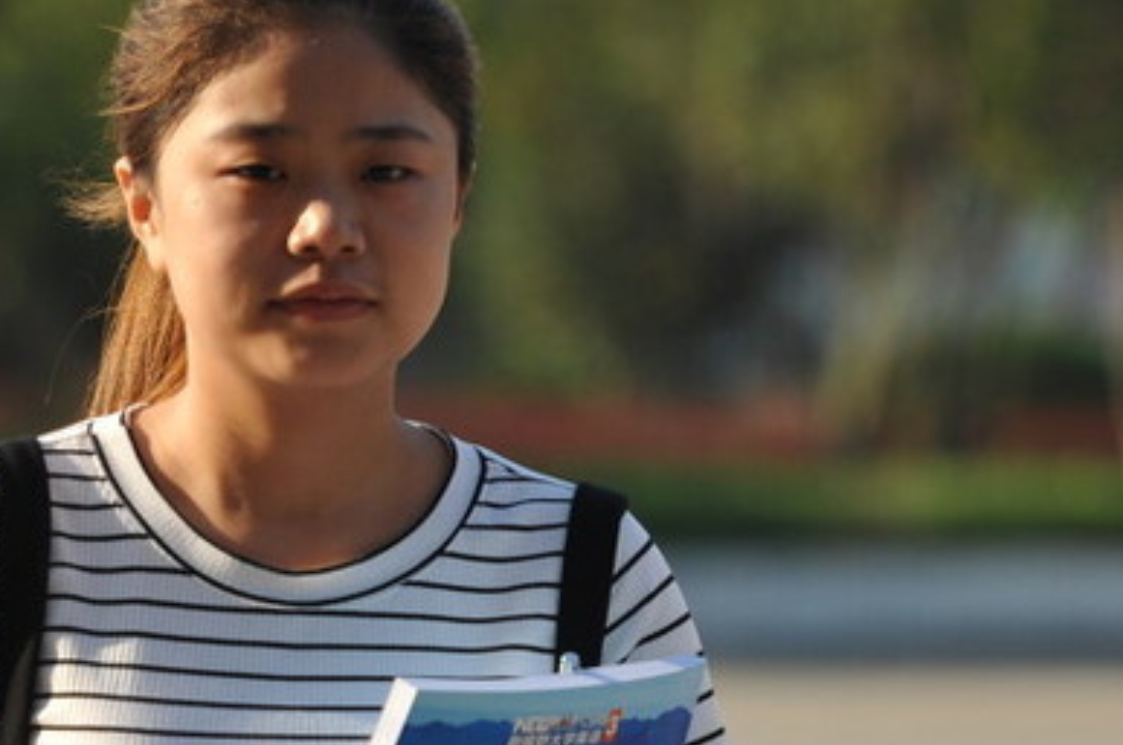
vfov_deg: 2.7
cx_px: 1468
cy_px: 741
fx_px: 15951
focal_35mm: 512
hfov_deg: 4.0
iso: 400
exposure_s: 1/2000
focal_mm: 165
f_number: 3.5
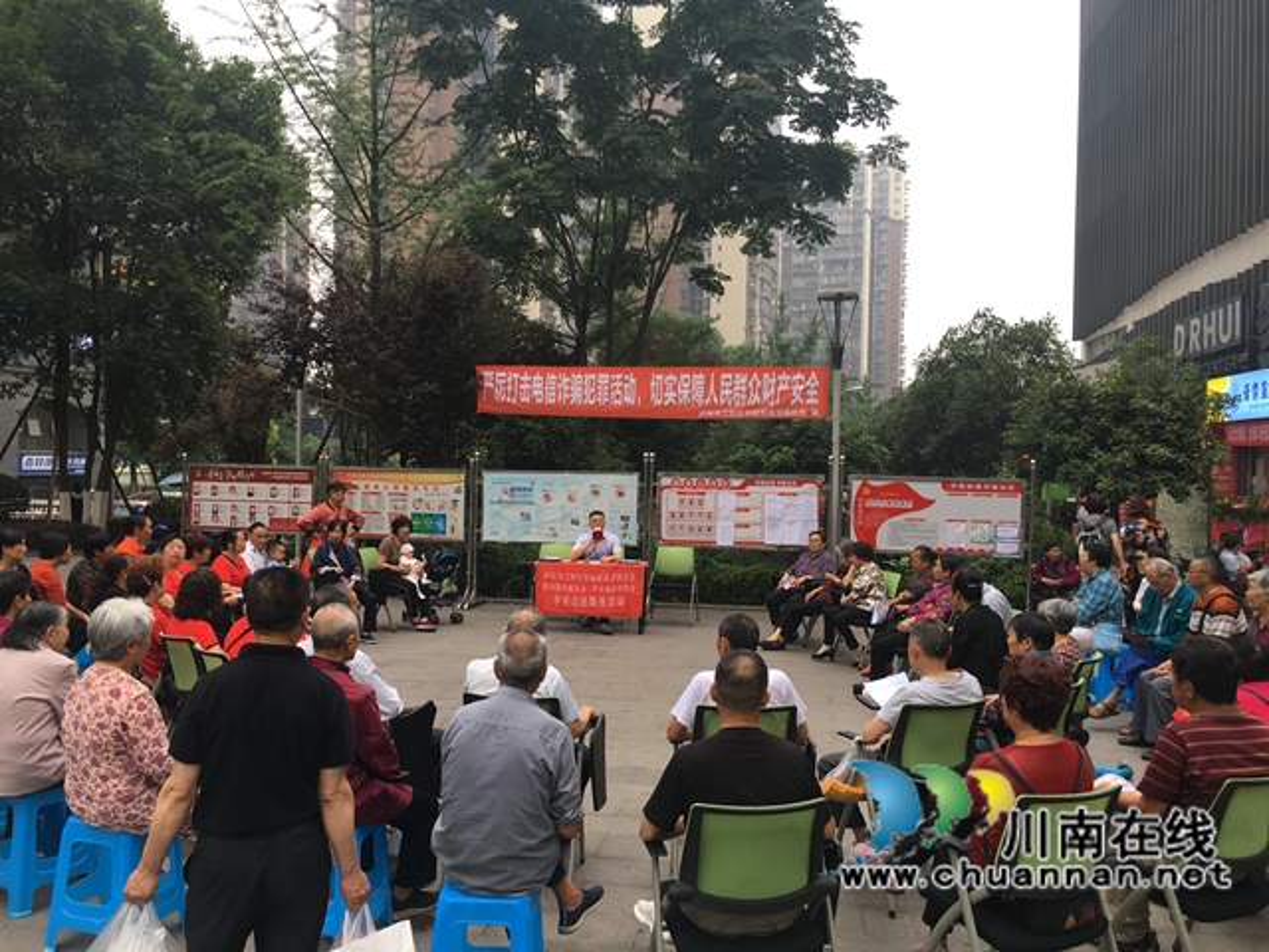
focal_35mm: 29
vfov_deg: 48.2
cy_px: 476
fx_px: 1063
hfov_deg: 61.7
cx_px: 634
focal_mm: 4.15
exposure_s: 1/100
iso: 32
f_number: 2.2
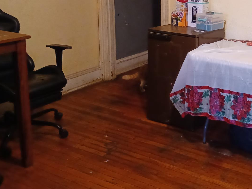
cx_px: 233
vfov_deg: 29.4
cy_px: 30
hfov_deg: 36.8
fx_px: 349
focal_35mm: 48
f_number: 1.8
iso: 1000
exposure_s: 1/20
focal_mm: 4.6
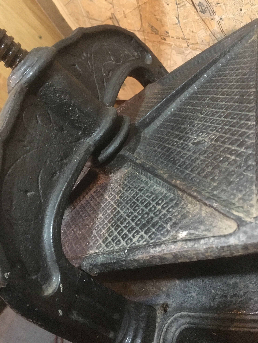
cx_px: 129
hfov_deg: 48.2
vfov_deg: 61.7
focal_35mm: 29
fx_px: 288
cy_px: 172
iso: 320
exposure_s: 1/17
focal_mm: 4.15
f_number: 2.2
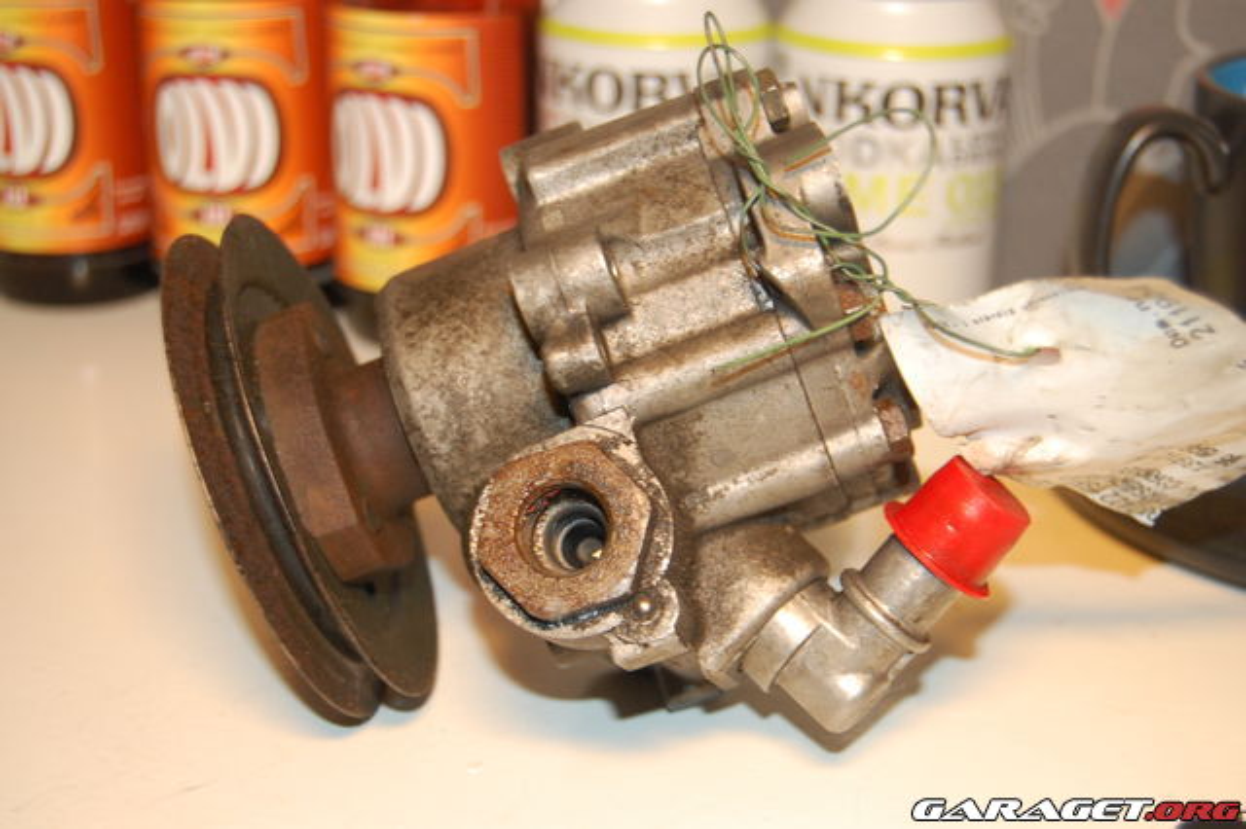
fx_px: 1972
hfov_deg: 35.1
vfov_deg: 23.8
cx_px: 623
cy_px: 414
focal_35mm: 57
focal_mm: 38
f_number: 5
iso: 800
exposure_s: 1/60
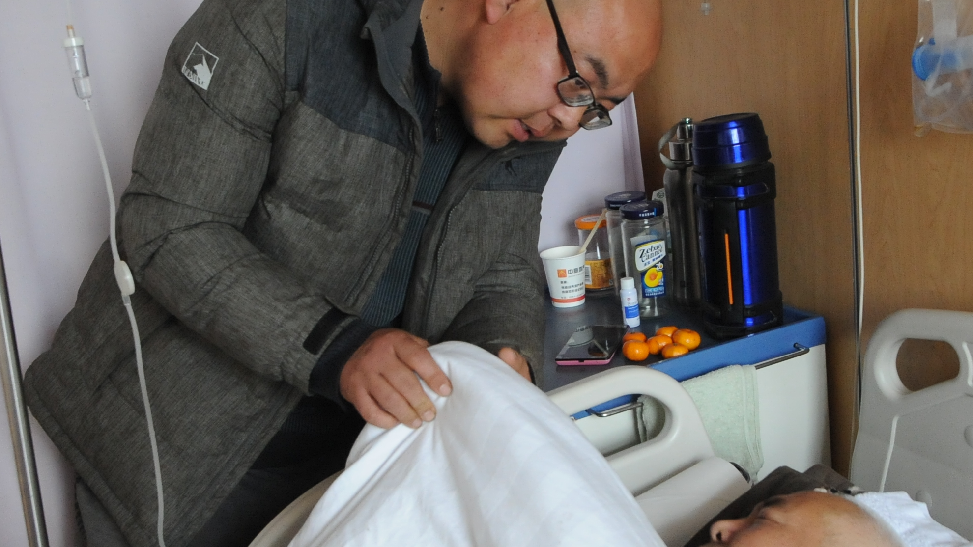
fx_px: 1393
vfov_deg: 22.2
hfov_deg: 38.5
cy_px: 291
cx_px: 517
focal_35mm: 54
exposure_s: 1/400
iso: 3200
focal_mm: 24
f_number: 3.5
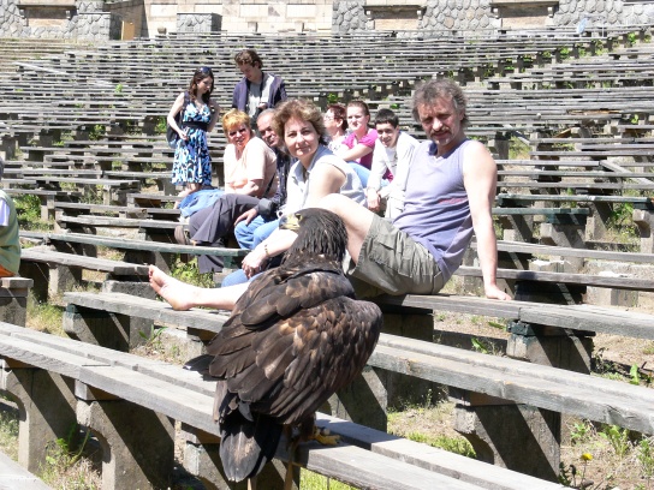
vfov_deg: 17.0
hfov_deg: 22.5
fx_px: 1644
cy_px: 245
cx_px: 327
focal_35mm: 87
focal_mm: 18.4
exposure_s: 1/250
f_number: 5.6
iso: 100
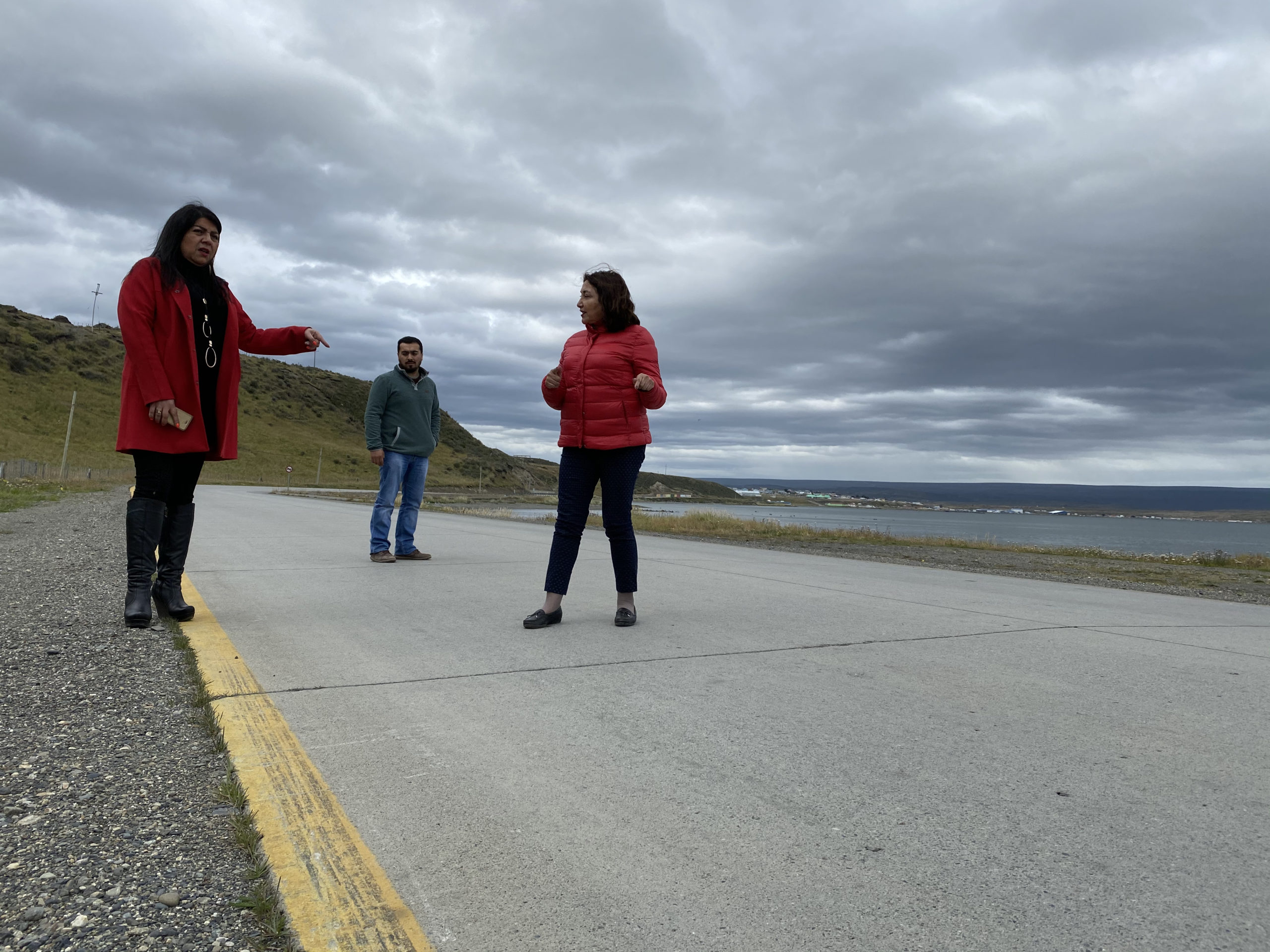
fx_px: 954
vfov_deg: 53.1
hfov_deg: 67.3
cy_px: 476
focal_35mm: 26
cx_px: 635
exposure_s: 1/3311
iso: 32
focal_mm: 4.25
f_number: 1.8
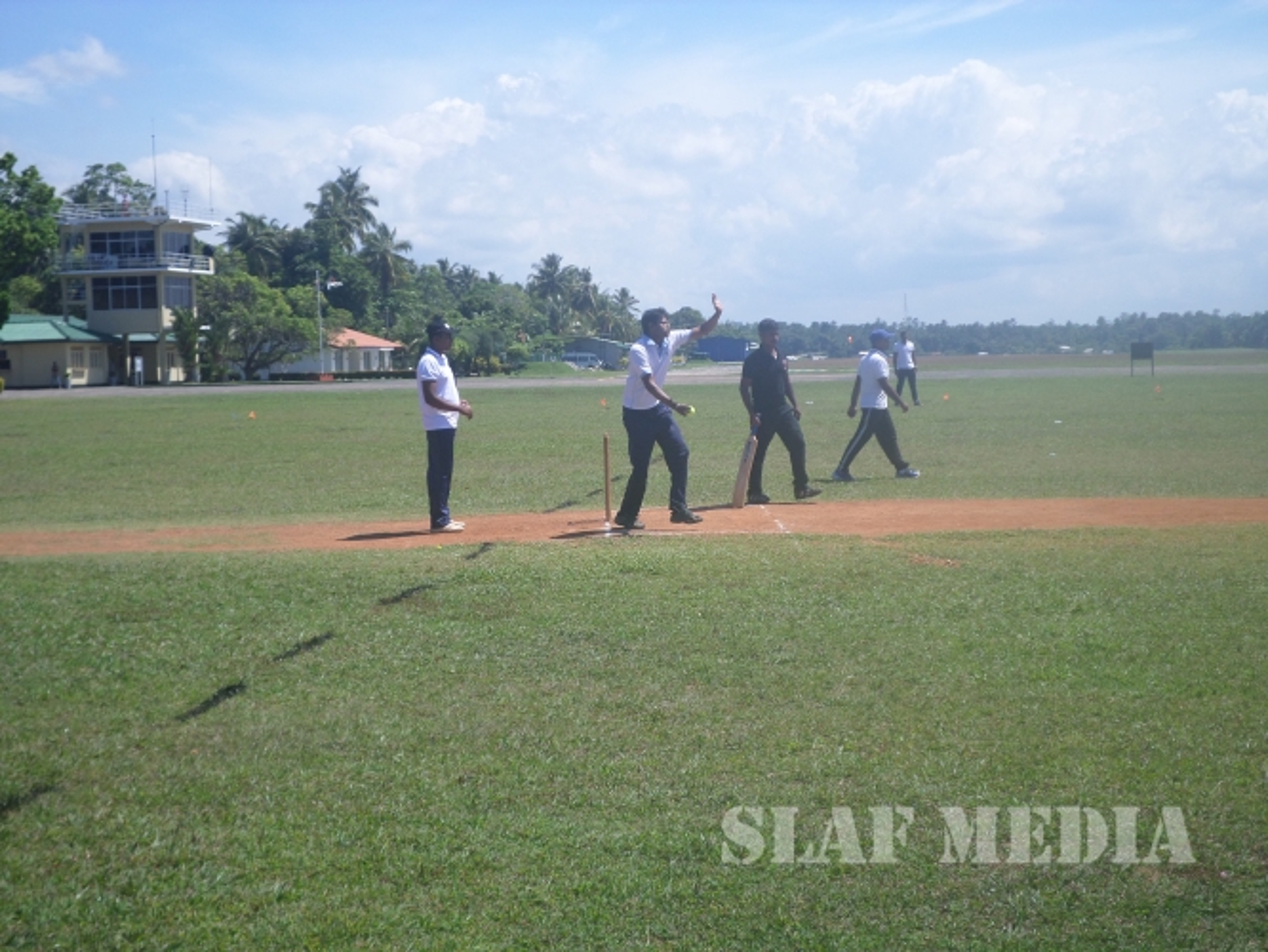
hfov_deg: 35.5
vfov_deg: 27.1
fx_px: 1979
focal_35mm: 54
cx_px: 634
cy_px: 476
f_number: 3.6
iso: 80
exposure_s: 1/1000
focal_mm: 9.7
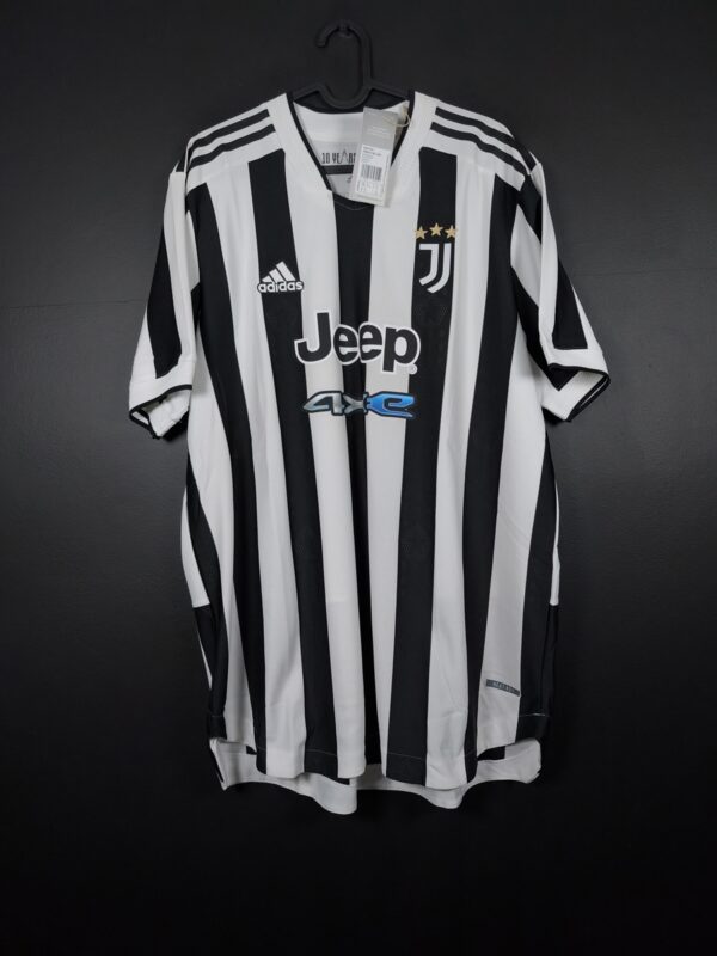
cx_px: 358
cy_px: 478
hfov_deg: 58.9
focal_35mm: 23
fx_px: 635
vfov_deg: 73.9
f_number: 1.6
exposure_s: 1/160
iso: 400
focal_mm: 6.57
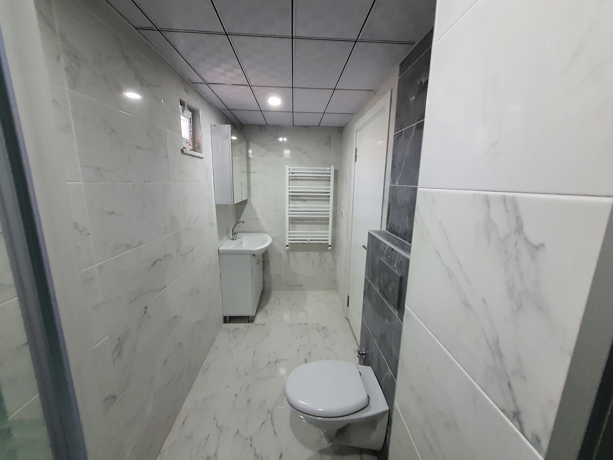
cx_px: 306
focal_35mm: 13
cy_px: 230
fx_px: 230
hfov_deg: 106.2
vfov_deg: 89.9
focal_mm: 1.74
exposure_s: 1/50
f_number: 2.2
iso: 400
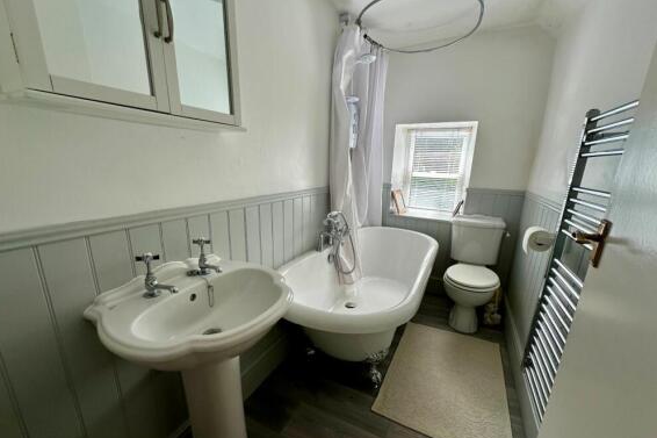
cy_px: 234
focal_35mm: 15
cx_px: 329
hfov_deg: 100.4
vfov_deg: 77.2
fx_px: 274
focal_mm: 2.22
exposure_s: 1/99
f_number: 2.2
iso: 64
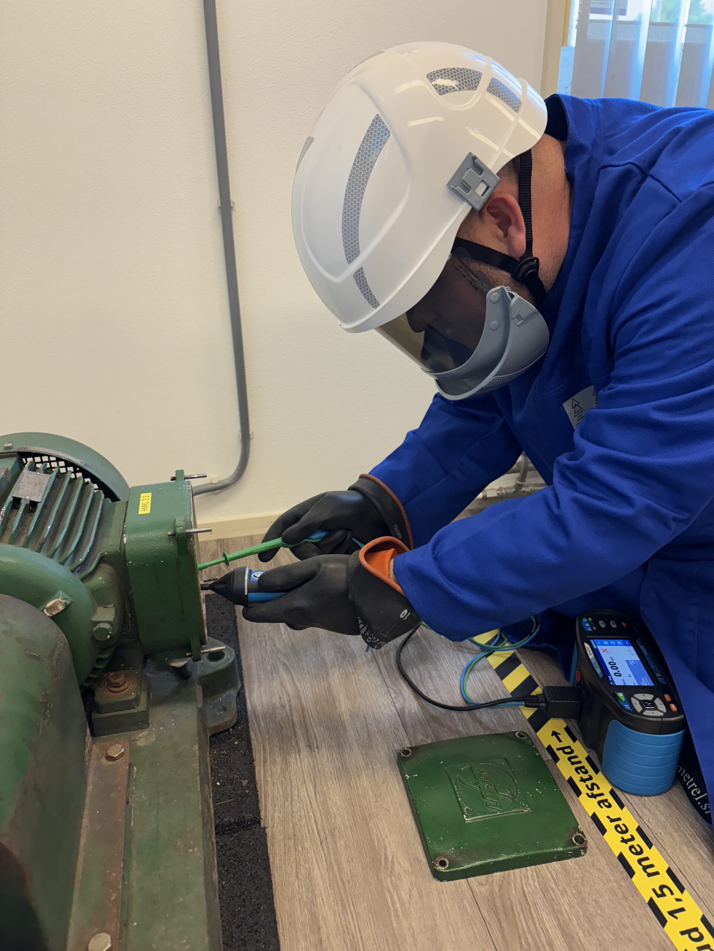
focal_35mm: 24
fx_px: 660
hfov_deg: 56.8
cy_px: 476
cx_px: 357
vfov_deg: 71.6
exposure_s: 1/100
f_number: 1.78
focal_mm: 6.76
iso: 200
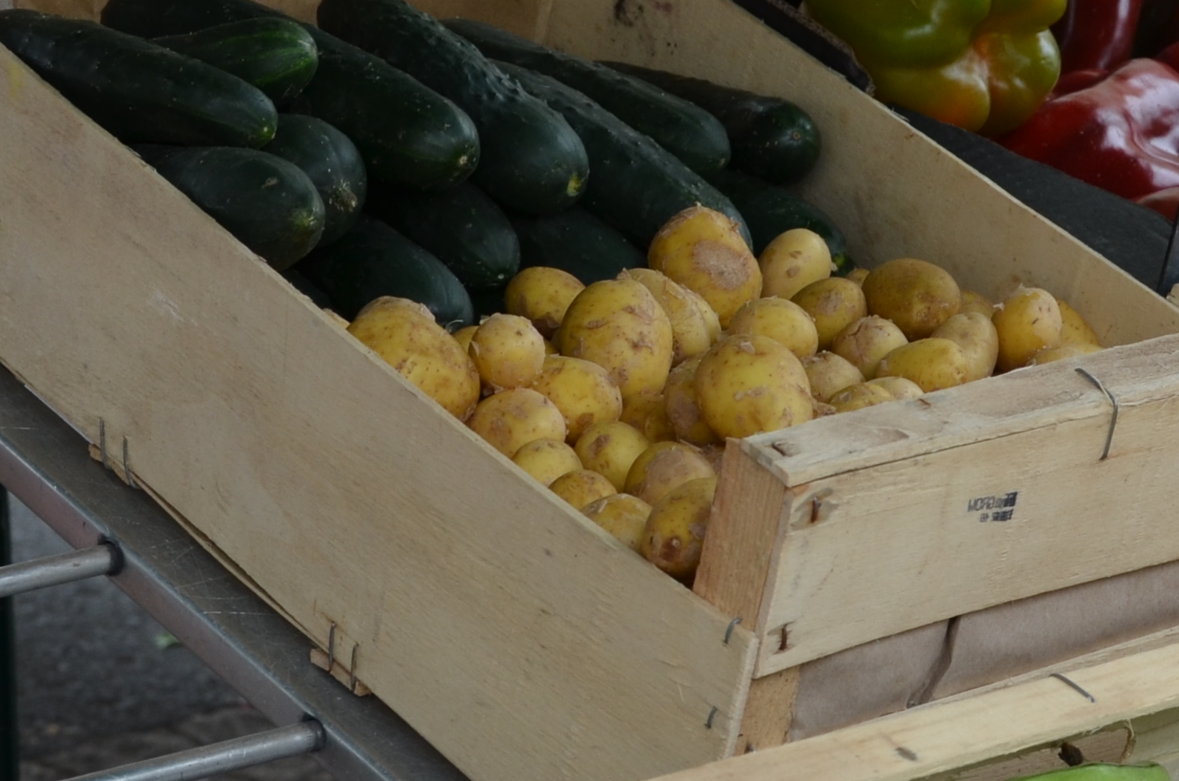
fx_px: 5312
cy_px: 710
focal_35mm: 163
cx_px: 1141
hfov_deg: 12.5
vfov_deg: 8.4
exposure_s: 1/125
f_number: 5.6
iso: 200
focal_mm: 35
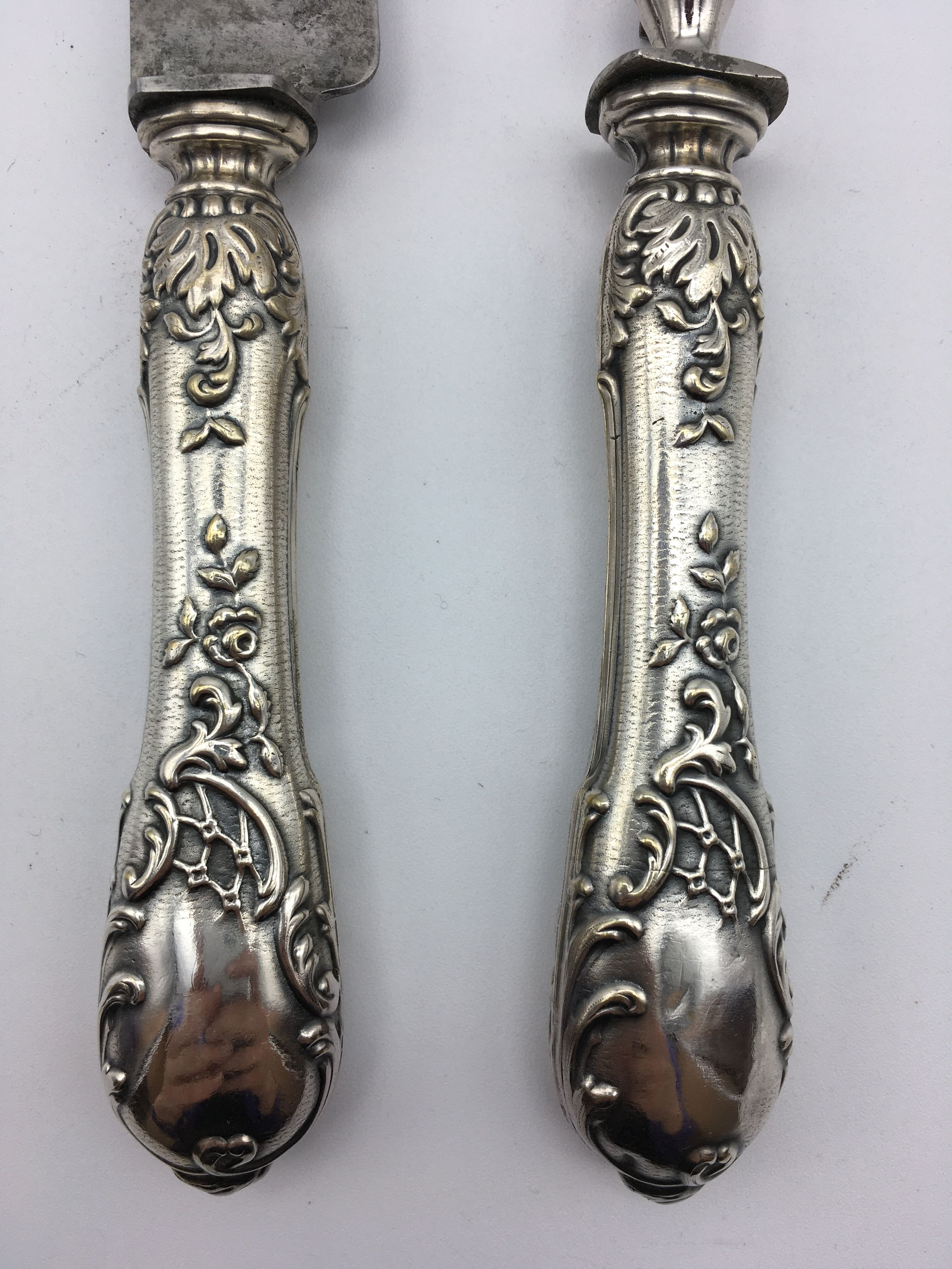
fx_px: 1063
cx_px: 476
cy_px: 634
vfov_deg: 61.7
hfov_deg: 48.2
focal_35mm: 29
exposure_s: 1/196
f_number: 2.2
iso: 25
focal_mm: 4.15
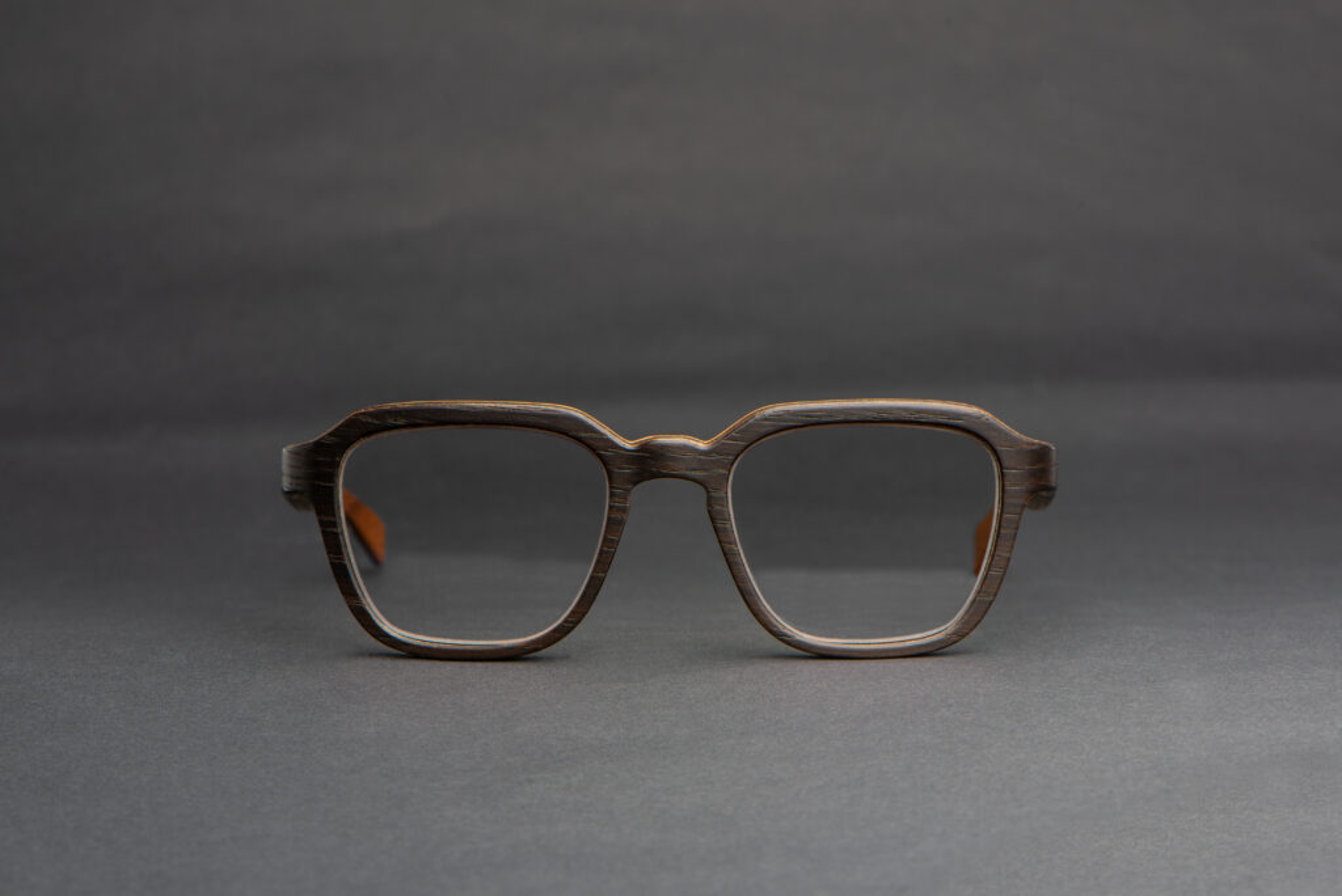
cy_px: 448
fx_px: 3916
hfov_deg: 19.4
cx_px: 671
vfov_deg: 13.1
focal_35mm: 105
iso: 64
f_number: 13
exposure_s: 1/160
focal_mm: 105
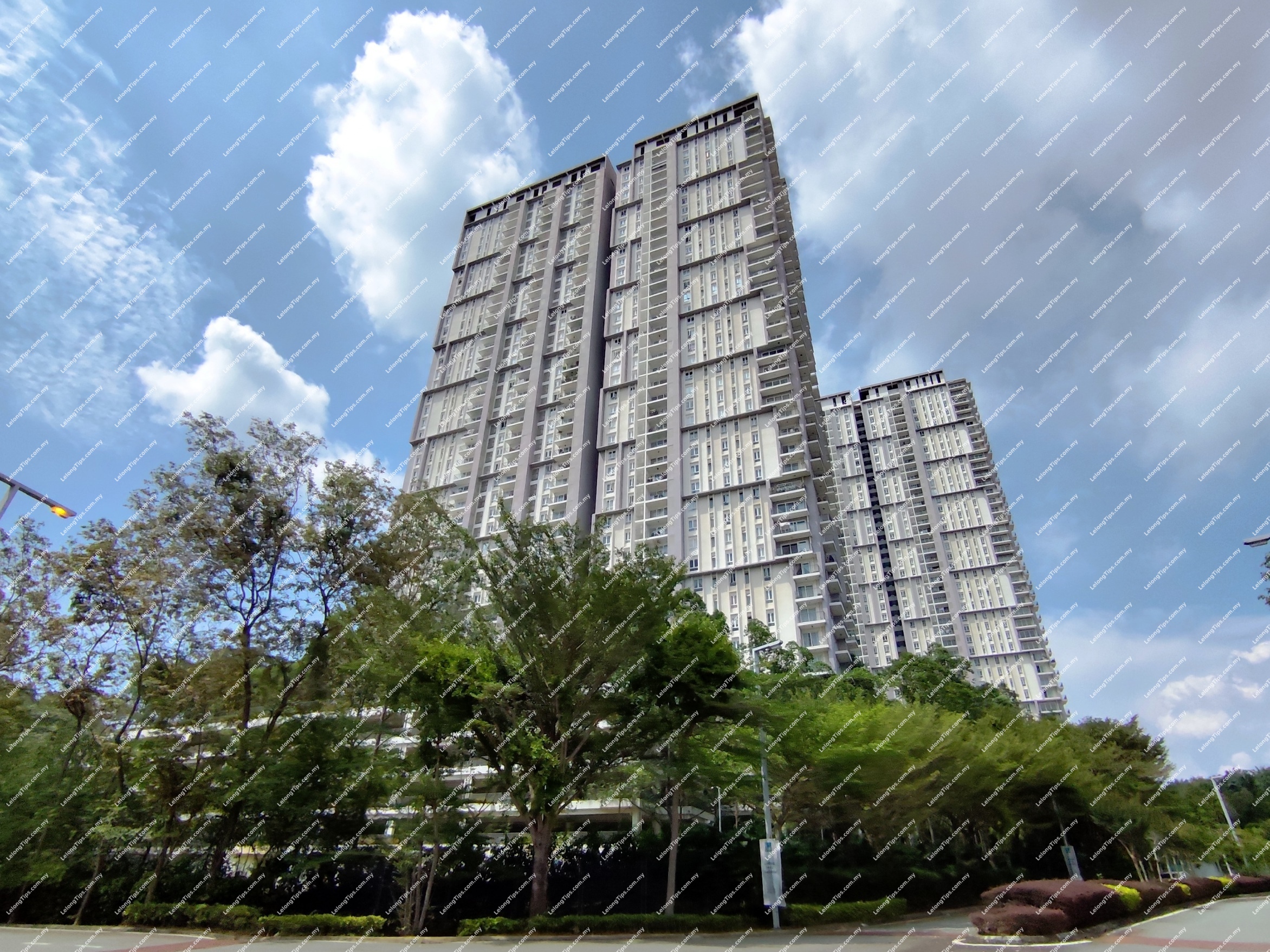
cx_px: 635
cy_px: 476
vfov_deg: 78.1
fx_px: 587
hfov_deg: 94.5
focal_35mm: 16
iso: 50
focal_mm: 1.65
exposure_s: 1/4243
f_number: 2.2
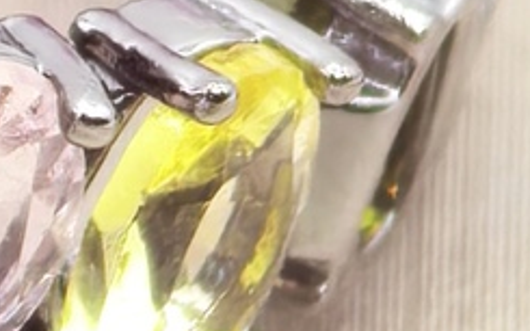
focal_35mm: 1236
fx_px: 17849
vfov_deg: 1.1
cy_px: -476
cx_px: -919
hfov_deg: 1.7
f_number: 2.1
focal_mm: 15
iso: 125
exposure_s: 1/100
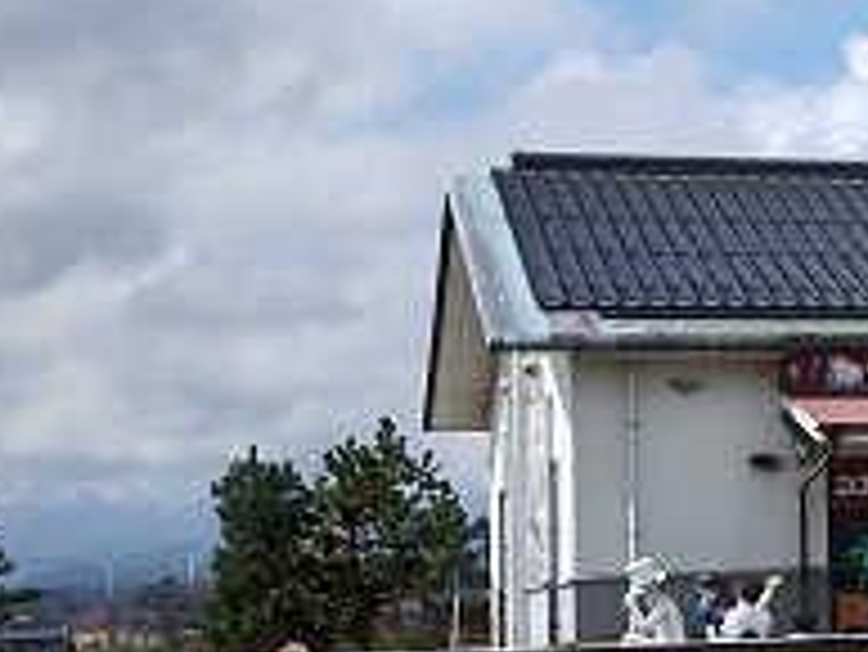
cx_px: 1318
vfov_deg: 17.0
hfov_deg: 19.5
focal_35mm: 87
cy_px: 414
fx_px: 2183
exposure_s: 1/742
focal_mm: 4.27
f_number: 1.8
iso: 100
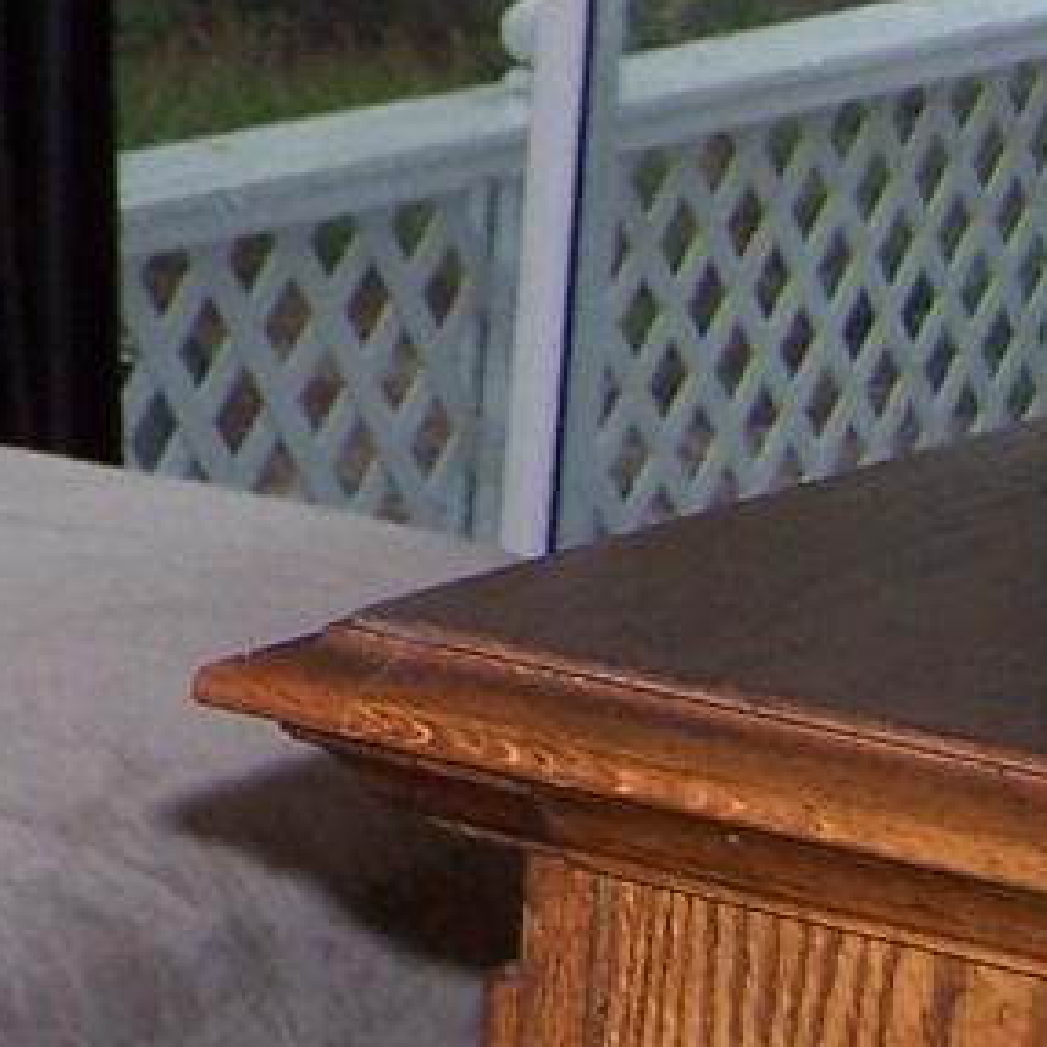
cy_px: -513
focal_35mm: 182
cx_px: -1516
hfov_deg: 8.7
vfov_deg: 9.4
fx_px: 6228
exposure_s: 1/60
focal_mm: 6.3
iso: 80
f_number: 2.8
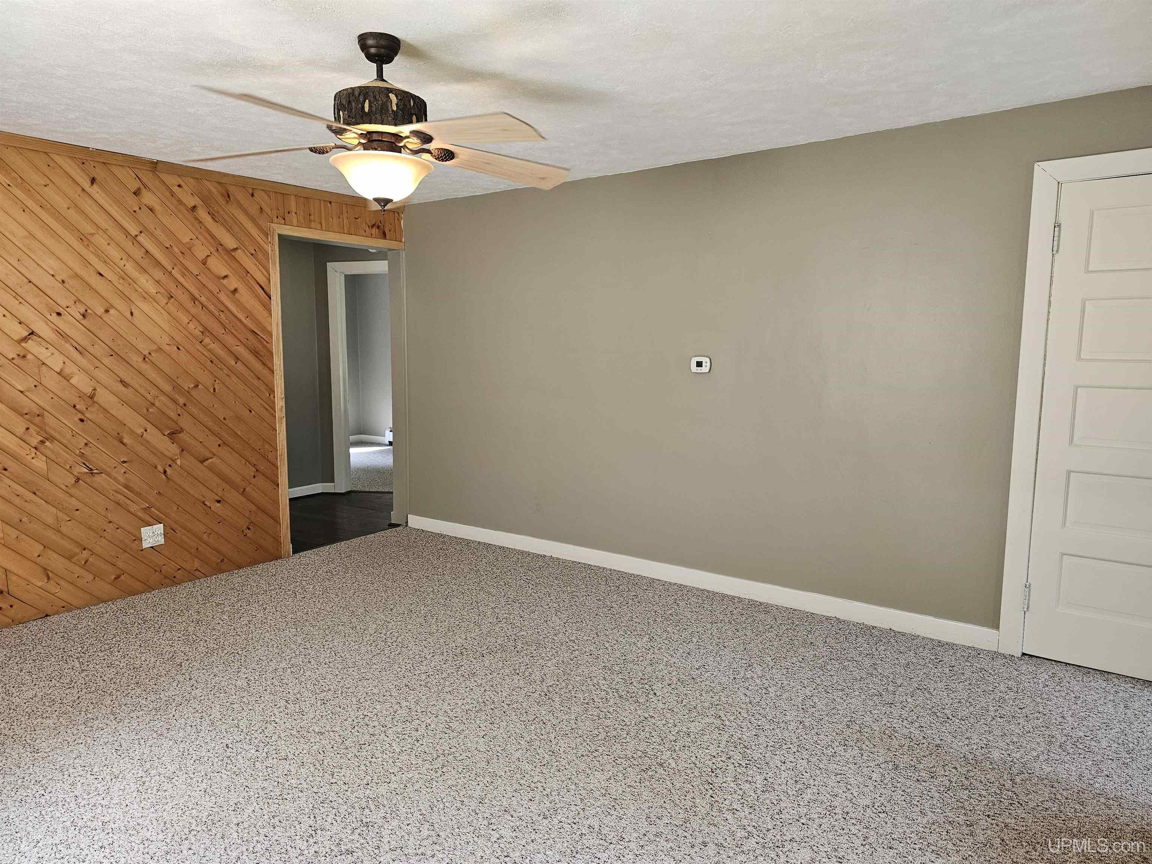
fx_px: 765
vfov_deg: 58.9
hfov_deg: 73.9
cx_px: 576
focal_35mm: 23
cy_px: 432
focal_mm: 6.3
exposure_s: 1/170
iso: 250
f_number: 1.7
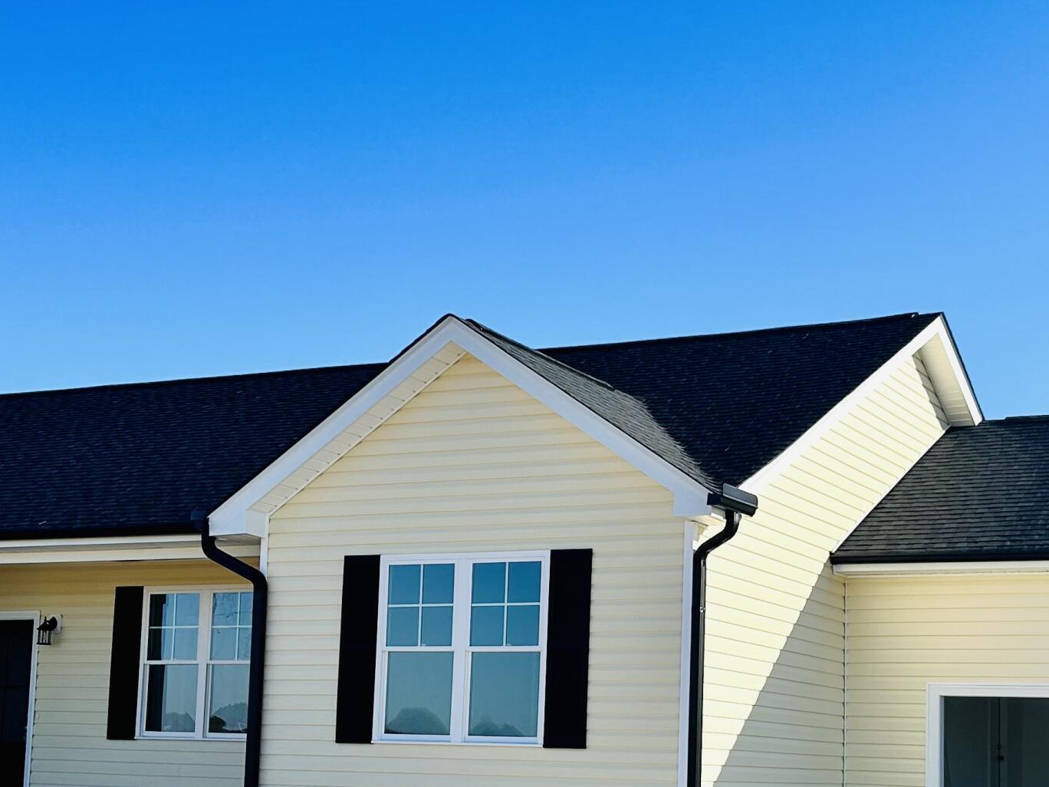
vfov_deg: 25.4
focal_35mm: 57
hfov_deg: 33.7
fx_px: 1727
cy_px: 580
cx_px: 605
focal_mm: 5.7
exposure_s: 1/3968
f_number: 1.5
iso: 50
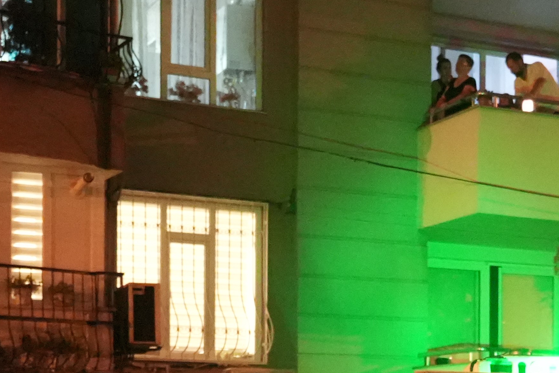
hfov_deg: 21.1
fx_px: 1475
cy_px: 469
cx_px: 468
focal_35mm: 95
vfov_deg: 13.9
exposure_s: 1/40
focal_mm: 24
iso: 16000
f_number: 2.8
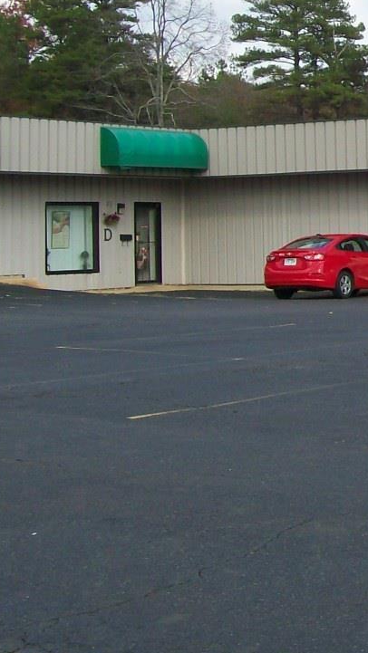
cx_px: 580
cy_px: 188
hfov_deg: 13.0
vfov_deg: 24.3
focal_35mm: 87
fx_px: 1508
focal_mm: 6
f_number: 2.7
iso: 80
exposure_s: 1/776
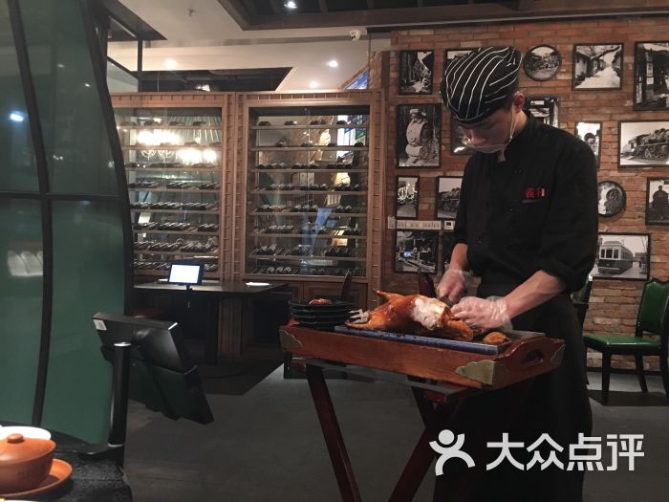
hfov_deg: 61.7
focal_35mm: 29
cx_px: 334
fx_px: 560
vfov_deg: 48.2
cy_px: 251
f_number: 2.2
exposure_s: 1/8
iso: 160
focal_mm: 4.15
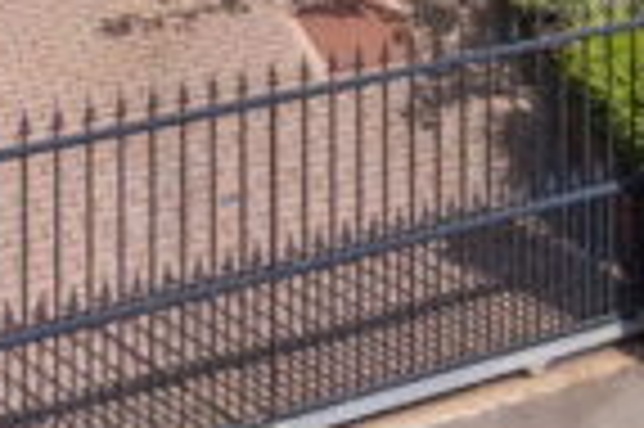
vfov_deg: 11.1
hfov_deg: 21.0
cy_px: -694
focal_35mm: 97
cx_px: 437
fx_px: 1733
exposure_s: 1/2500
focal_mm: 18
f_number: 6.3
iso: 800
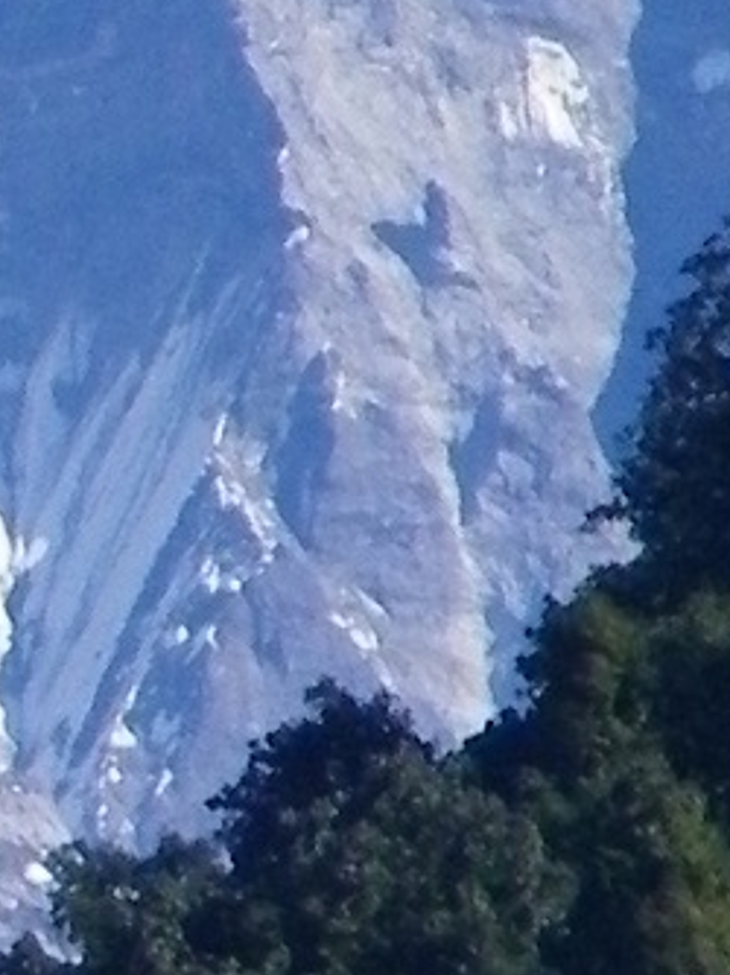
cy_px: 633
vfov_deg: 1.2
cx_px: -1691
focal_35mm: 1611
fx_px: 45356
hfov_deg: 0.9
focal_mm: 41
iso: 100
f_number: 10.8
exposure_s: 1/200
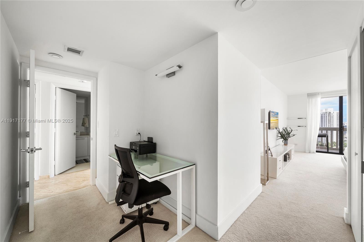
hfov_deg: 108.3
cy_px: 121
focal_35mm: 13
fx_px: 131
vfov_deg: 85.4
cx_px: 182
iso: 200
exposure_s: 1/3
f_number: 8
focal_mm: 13
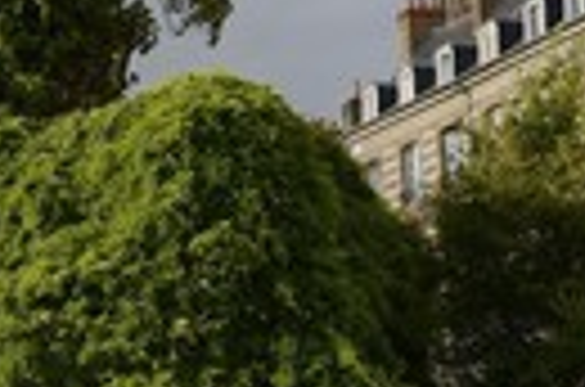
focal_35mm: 104
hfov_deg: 17.8
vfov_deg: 13.0
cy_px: 306
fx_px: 1686
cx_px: -268
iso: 400
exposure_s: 1/200
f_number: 13
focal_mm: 32
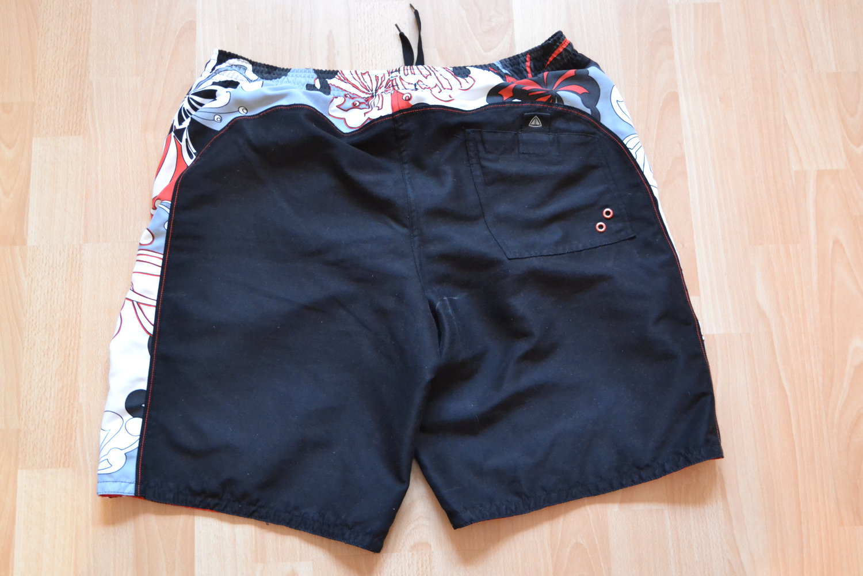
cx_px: 432
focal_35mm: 42
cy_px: 288
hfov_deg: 46.4
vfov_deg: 31.9
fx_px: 1007
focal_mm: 28
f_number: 4.5
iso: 3200
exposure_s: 1/13
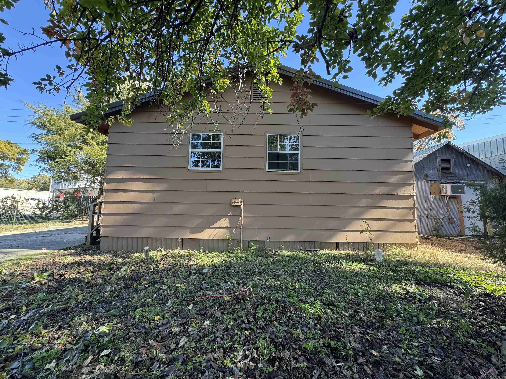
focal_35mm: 14
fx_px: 205
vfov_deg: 85.7
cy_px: 190
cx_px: 253
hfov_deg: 102.1
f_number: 2.2
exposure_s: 1/121
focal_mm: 2.22
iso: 40
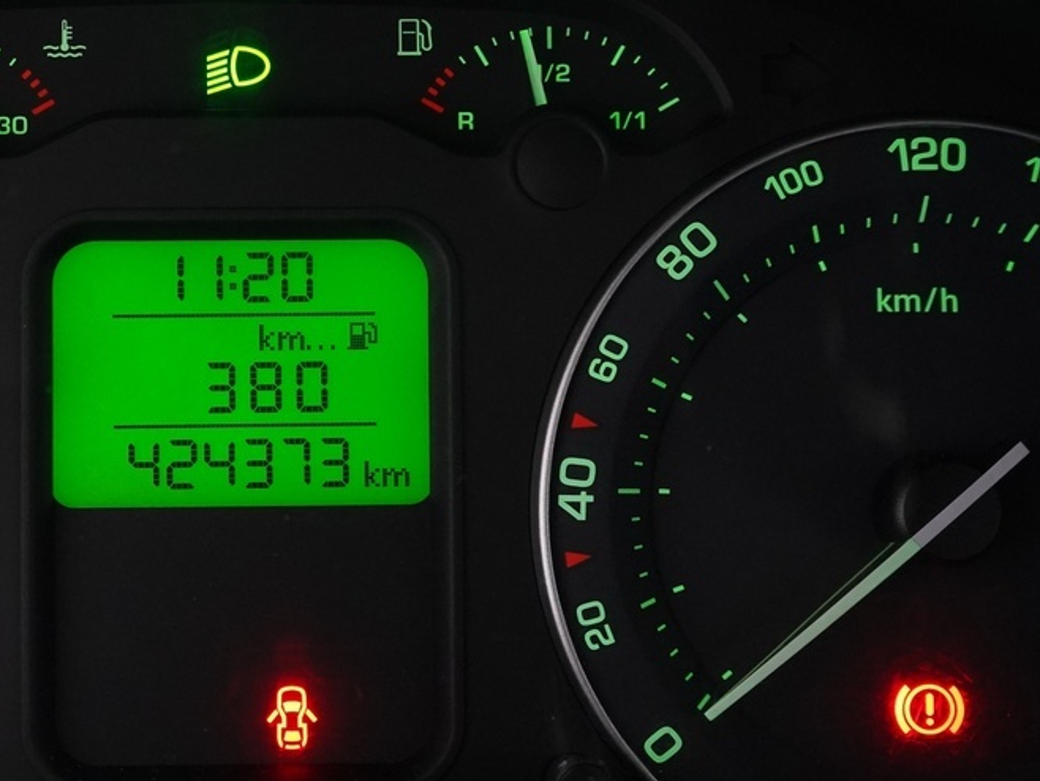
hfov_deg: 27.0
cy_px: 359
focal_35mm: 71
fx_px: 2134
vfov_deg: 20.7
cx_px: 266
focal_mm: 30
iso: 4000
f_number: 4
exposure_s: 1/60
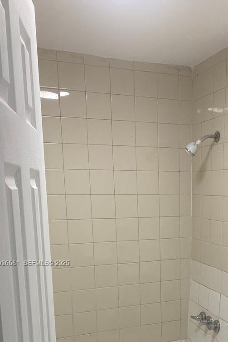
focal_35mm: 43
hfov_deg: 30.3
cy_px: 264
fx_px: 409
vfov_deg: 43.7
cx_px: 189
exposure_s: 1/120
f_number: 1.8
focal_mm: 4.25
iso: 80
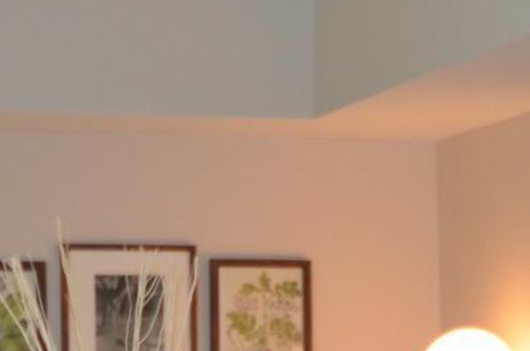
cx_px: 380
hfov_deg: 11.1
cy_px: 505
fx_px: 2717
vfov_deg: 7.3
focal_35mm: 185
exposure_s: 1/60
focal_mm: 24
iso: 720
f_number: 4.5
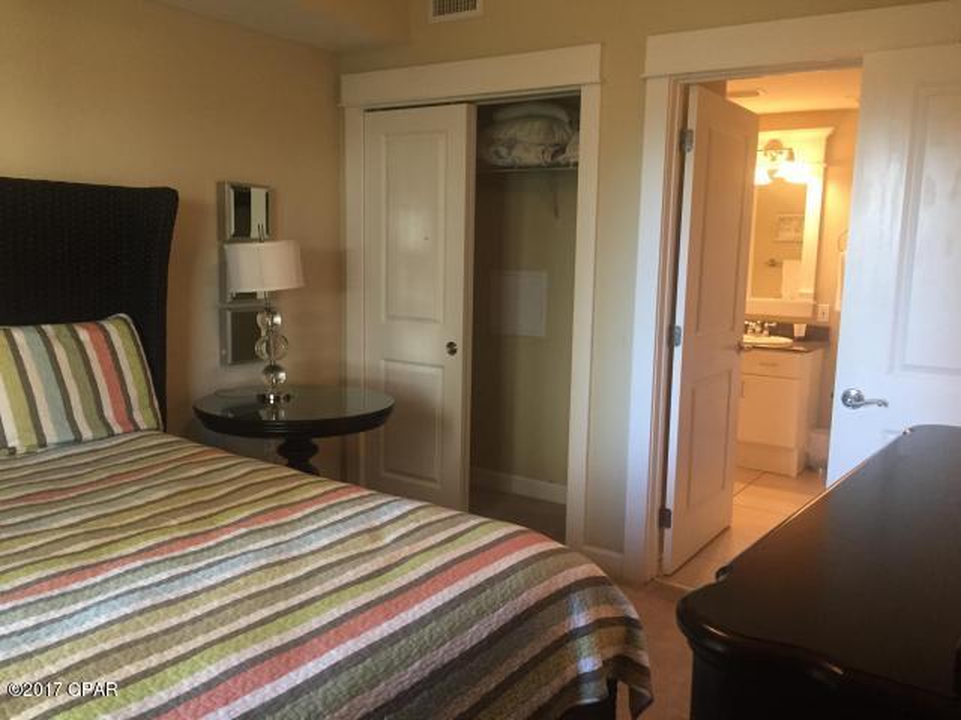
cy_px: 360
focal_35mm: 29
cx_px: 480
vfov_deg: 48.2
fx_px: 805
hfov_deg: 61.7
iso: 200
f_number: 2.2
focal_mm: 4.15
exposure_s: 1/30
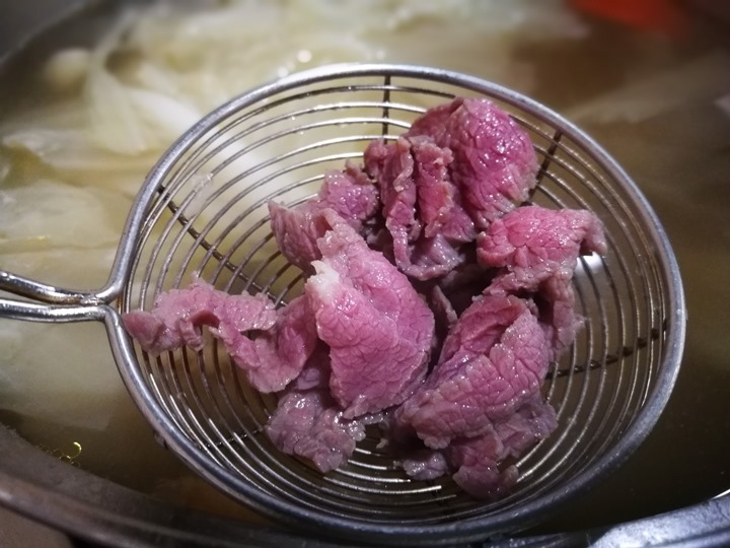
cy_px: 274
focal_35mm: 27
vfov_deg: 51.4
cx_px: 365
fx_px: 569
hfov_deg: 65.3
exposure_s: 1/17.1
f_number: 4
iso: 800
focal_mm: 4.5
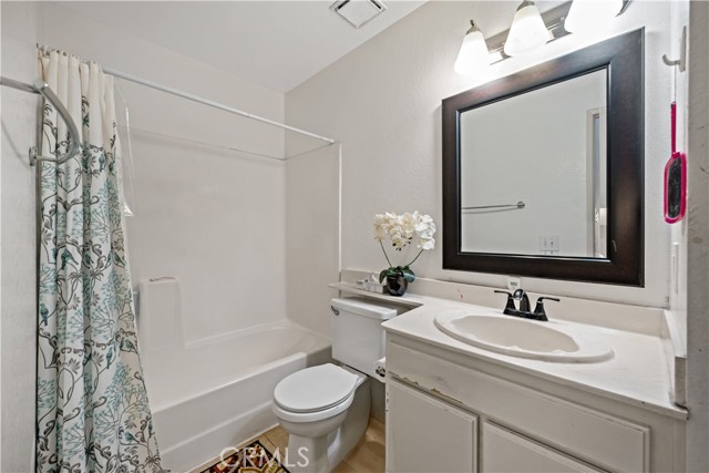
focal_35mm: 14
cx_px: 354
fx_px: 276
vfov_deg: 81.2
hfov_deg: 104.2
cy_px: 236
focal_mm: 14
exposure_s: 1/50
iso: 1000
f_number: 5
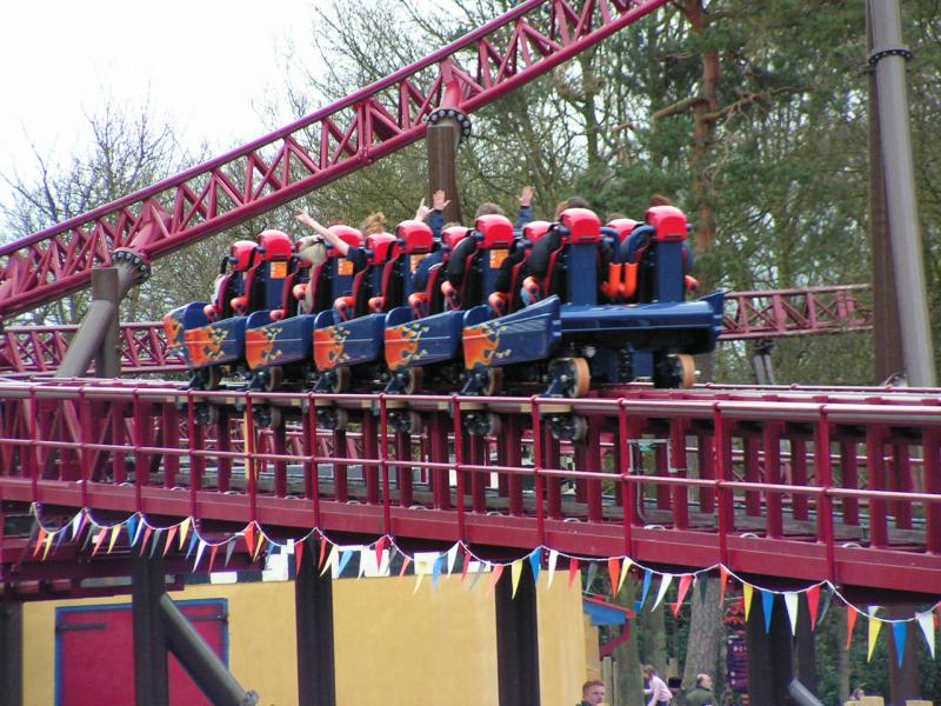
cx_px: 470
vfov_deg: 6.9
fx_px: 5845
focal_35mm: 215
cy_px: 353
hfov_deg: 9.2
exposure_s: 1/500
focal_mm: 35.9
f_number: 3.3
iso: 200
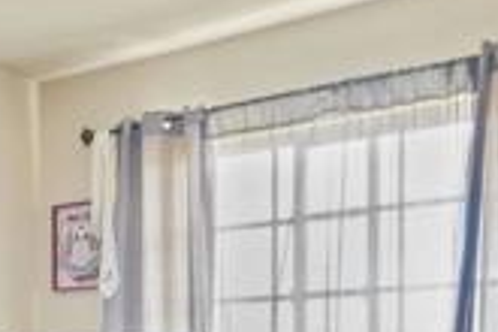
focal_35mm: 68
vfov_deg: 19.3
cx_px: 0
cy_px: 364
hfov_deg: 28.1
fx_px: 934
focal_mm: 11.6
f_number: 8
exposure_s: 1/5
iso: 1250
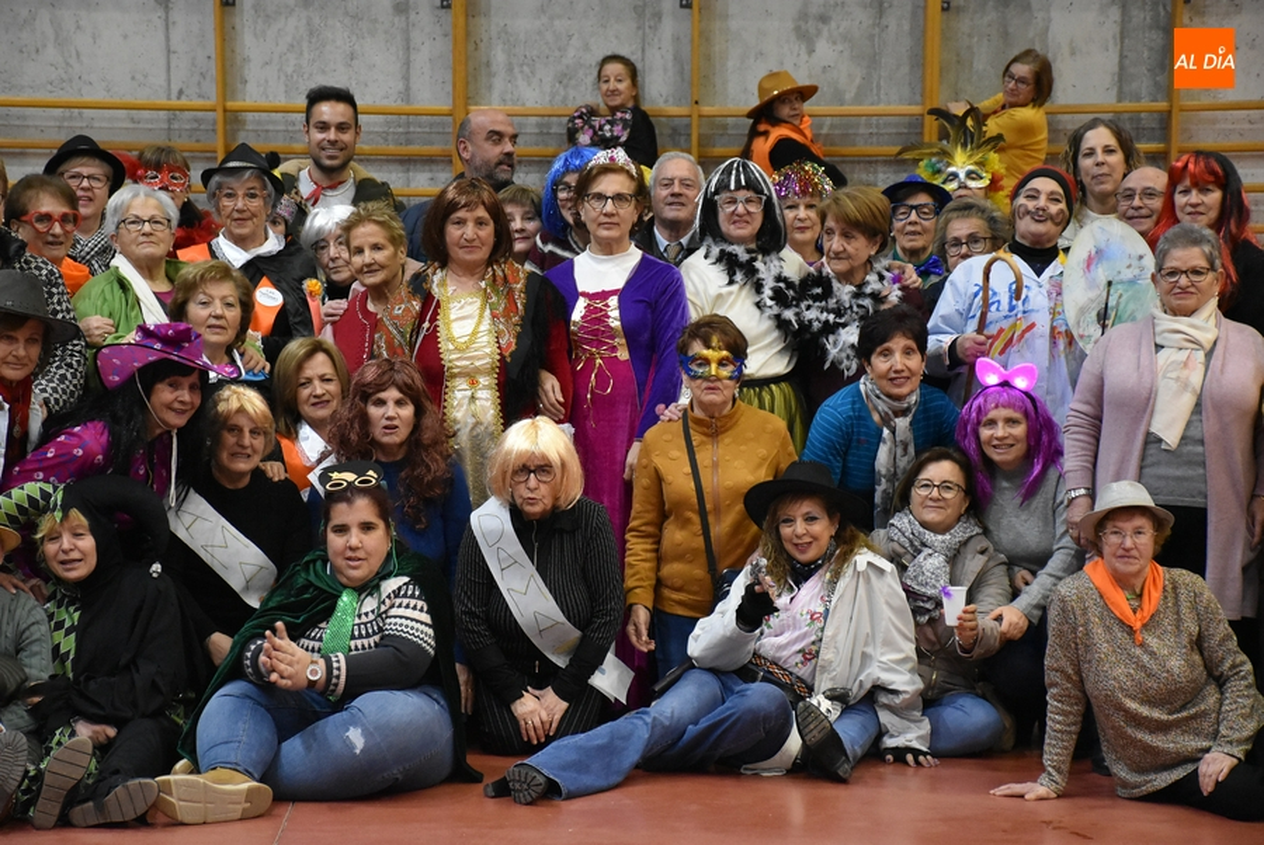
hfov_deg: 19.4
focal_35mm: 105
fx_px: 3690
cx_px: 632
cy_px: 422
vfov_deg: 13.1
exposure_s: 1/125
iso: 4500
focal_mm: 70
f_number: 5
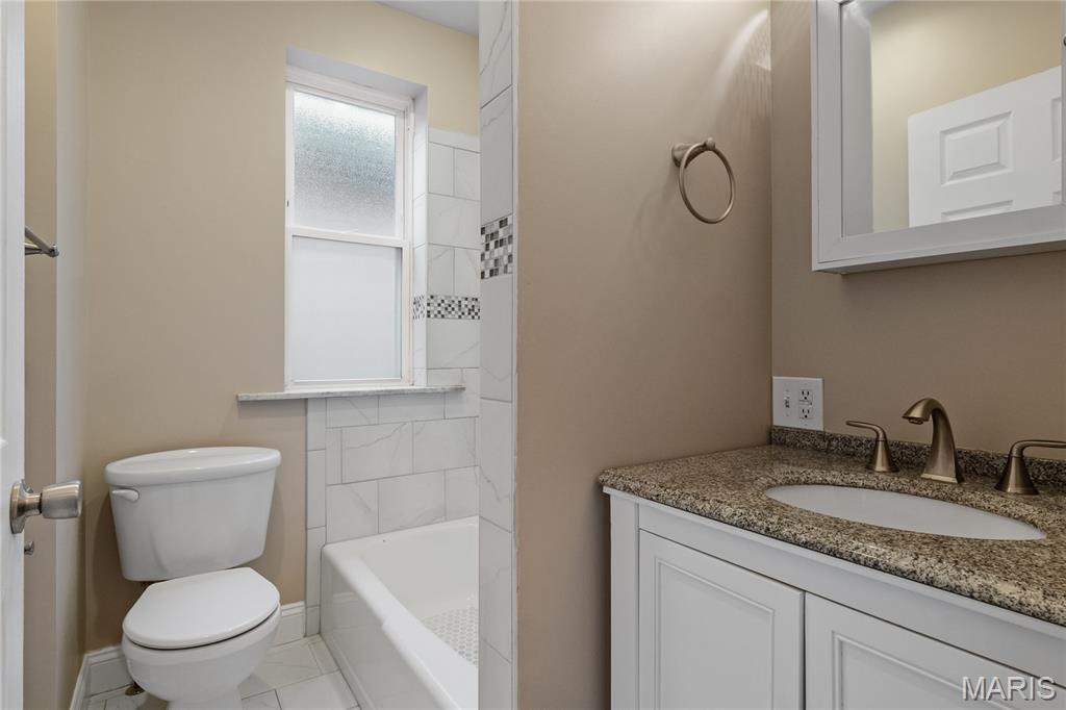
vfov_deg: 67.3
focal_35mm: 18
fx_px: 533
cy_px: 355
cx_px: 533
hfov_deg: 90.0
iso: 400
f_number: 8
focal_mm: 9
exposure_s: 1/8
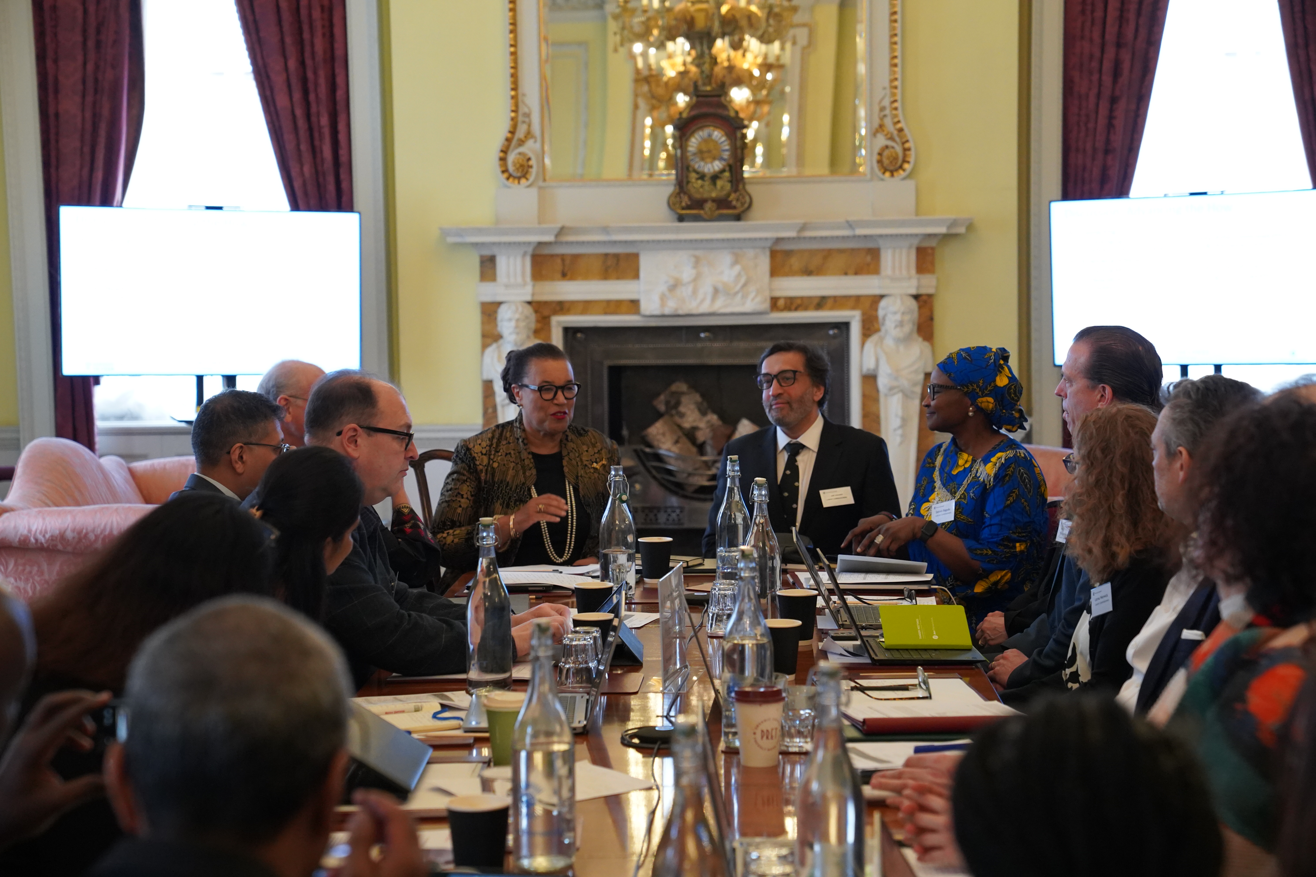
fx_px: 2559
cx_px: 658
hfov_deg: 28.8
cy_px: 438
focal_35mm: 70
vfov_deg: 19.5
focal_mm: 70
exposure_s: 1/160
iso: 5000
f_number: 4
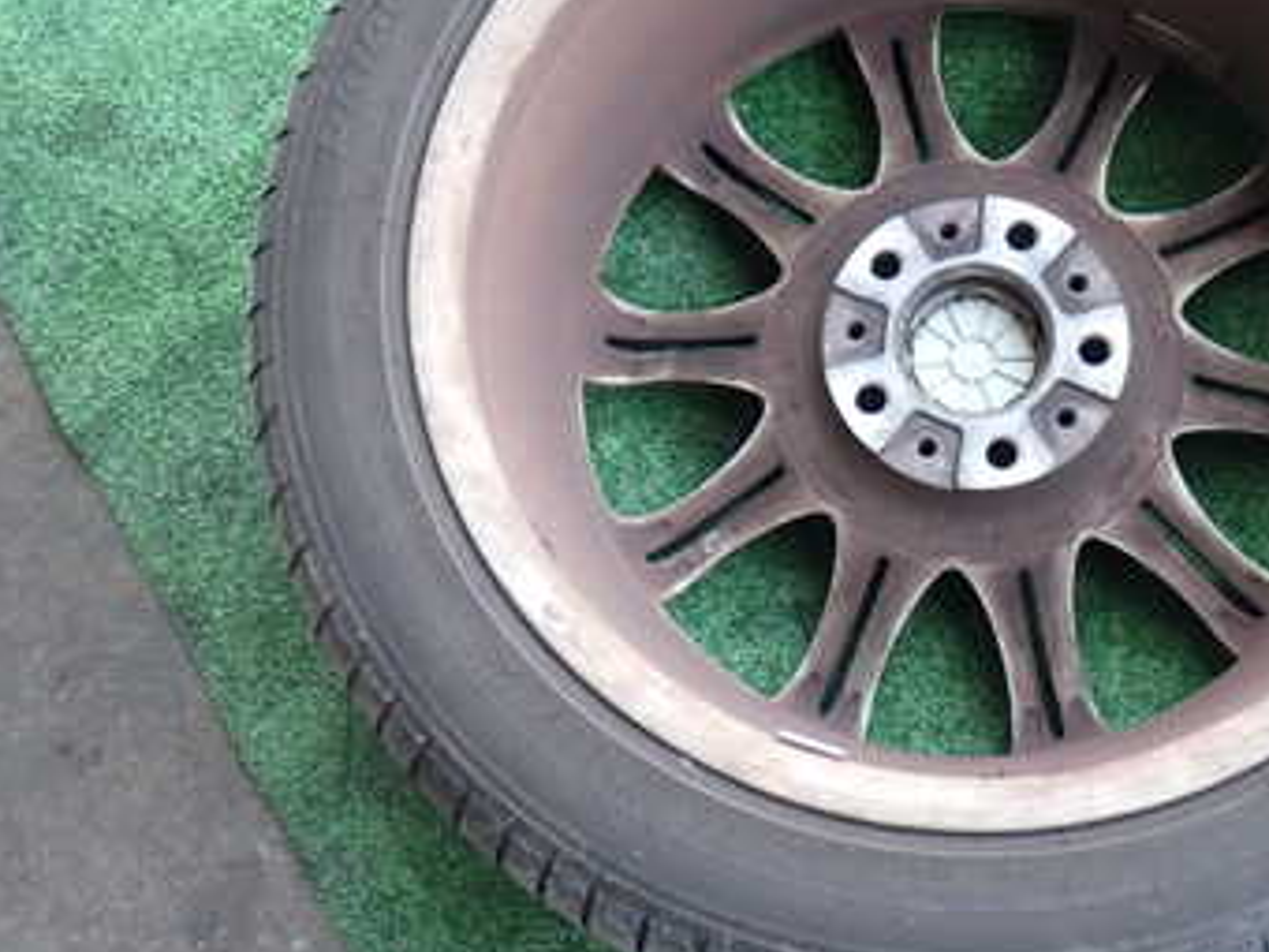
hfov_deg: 35.5
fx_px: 1943
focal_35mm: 53
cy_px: 377
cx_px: 929
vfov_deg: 27.5
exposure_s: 1/80
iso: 200
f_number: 2.3
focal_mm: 5.4
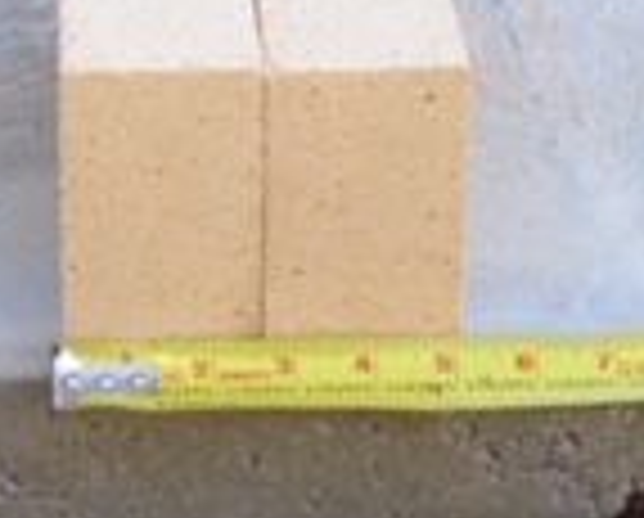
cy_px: -131
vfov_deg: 10.5
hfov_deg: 13.3
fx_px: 2750
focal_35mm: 144
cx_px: 162
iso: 50
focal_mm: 4.13
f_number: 2.4
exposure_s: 1/41
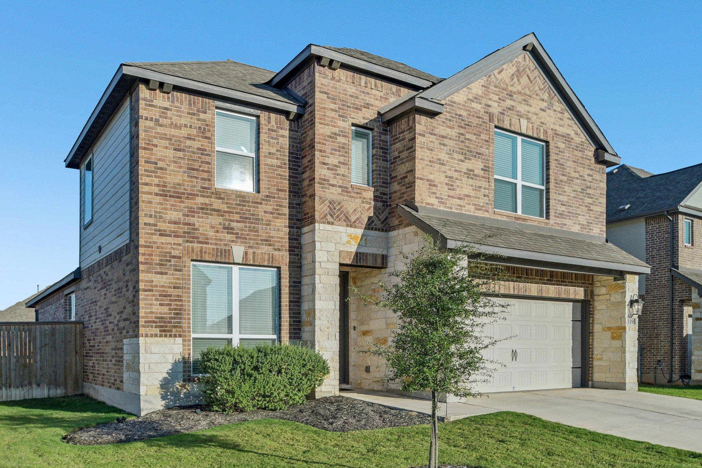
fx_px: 585
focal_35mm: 30
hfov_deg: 61.9
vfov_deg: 43.6
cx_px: 351
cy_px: 234
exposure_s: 1/1000
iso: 400
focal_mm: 20
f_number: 8
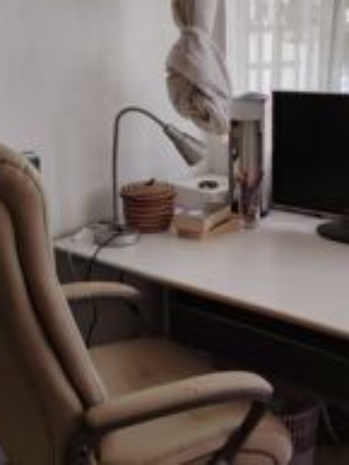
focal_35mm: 53
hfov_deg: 27.4
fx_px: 712
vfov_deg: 36.1
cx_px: 236
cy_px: 247
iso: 356
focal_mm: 5.25
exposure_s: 1/100
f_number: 1.75
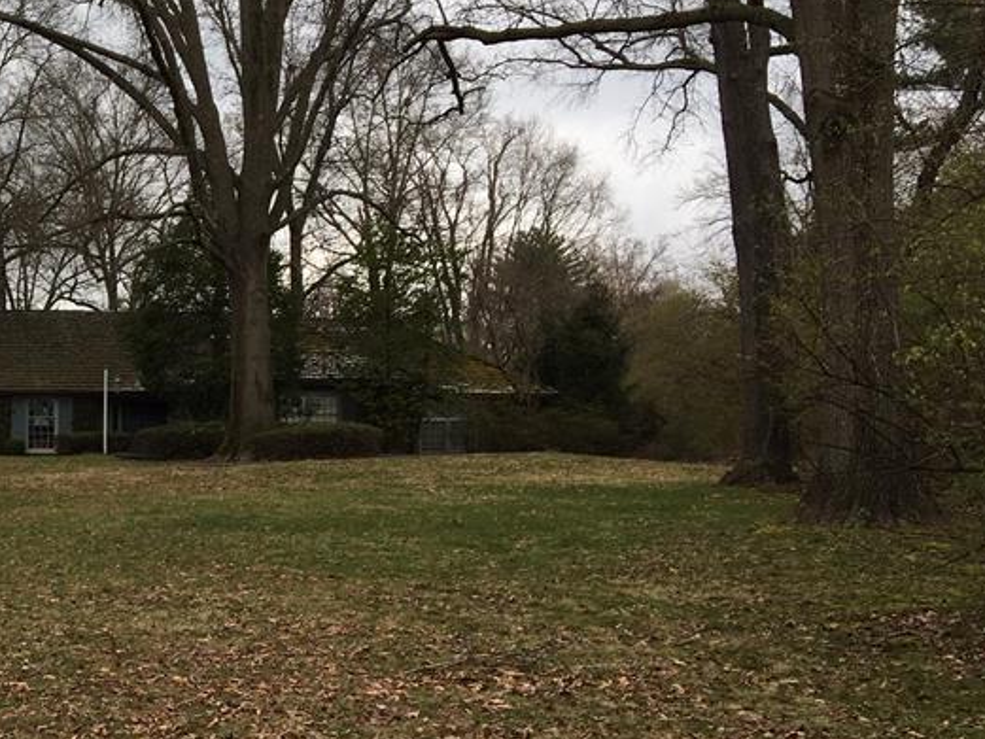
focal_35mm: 57
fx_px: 1622
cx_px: 43
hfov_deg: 31.7
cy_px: 505
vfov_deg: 25.5
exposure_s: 1/286
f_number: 2.2
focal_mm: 4.15
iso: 25
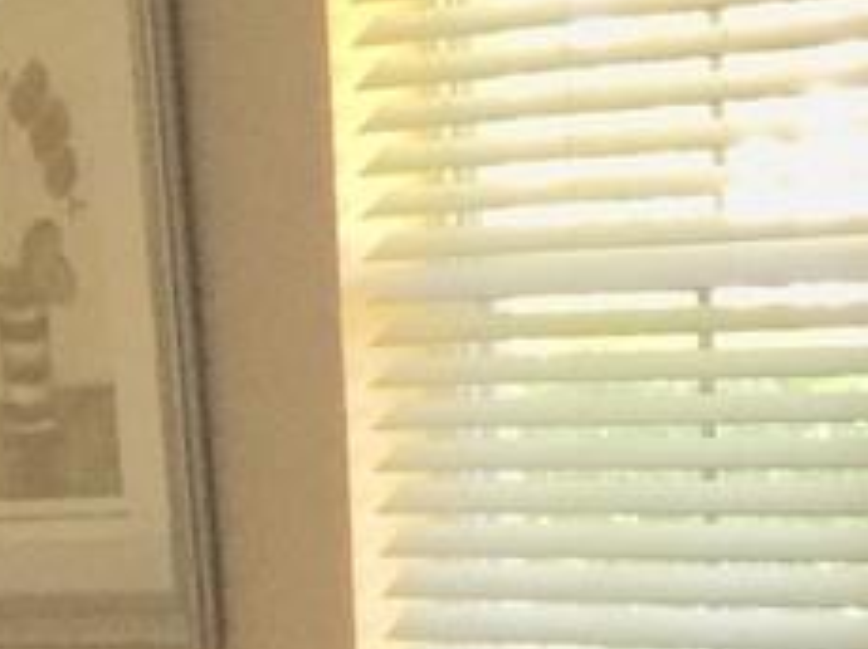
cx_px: 1513
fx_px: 5060
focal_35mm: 202
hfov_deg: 9.4
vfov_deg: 7.0
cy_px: 1464
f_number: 2.2
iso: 64
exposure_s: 1/15
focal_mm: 4.15
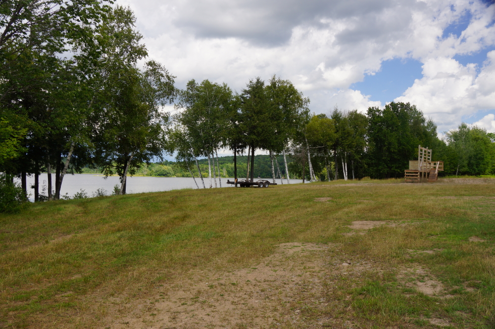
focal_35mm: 33
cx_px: 248
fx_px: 454
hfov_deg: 57.2
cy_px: 164
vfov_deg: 39.9
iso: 100
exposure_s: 1/80
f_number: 8
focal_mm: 22
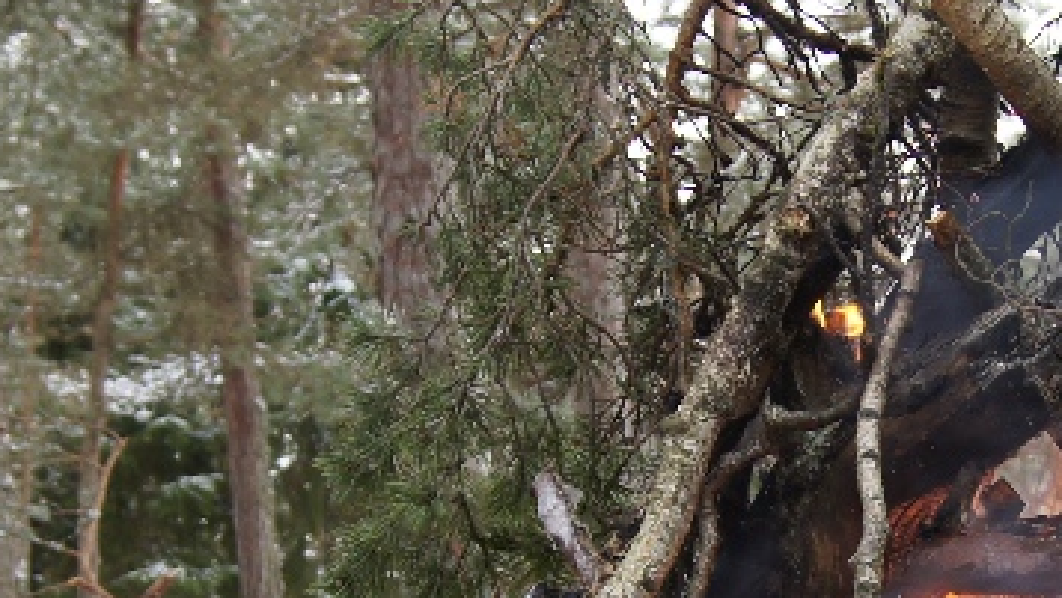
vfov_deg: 12.6
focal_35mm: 95
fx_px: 2676
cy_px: 637
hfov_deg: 22.2
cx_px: 824
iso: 100
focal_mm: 18
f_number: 3.5
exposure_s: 1/30
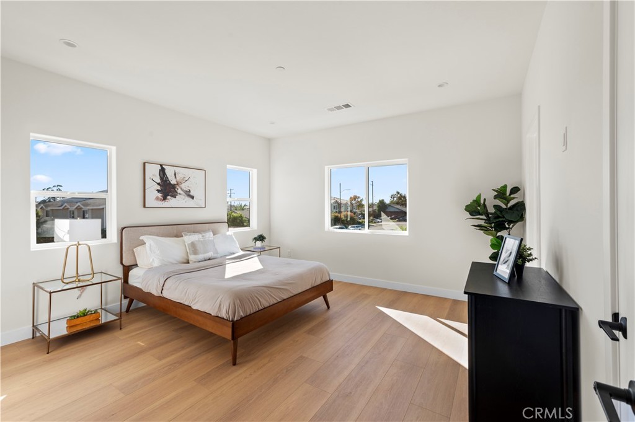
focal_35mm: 15
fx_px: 264
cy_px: 211
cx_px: 318
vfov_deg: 77.2
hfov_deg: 100.4
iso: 320
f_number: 10
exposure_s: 1/13
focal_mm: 15
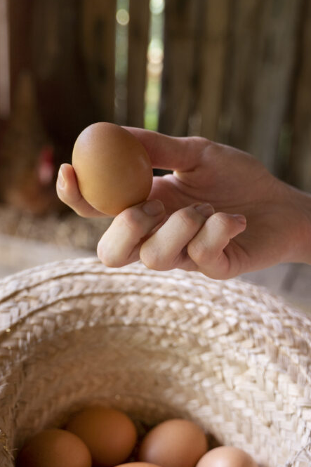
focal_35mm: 52
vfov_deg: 37.6
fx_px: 674
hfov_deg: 25.9
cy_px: 328
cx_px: 126
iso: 320
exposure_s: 1/320
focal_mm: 30
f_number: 2.8
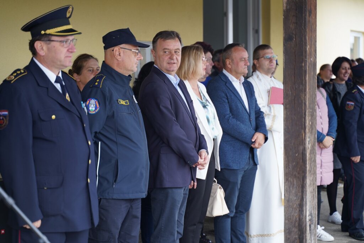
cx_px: 182
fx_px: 728
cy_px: 122
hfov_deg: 28.1
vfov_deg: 18.9
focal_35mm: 72
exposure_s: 1/40
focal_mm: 72
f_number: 2.8
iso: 100
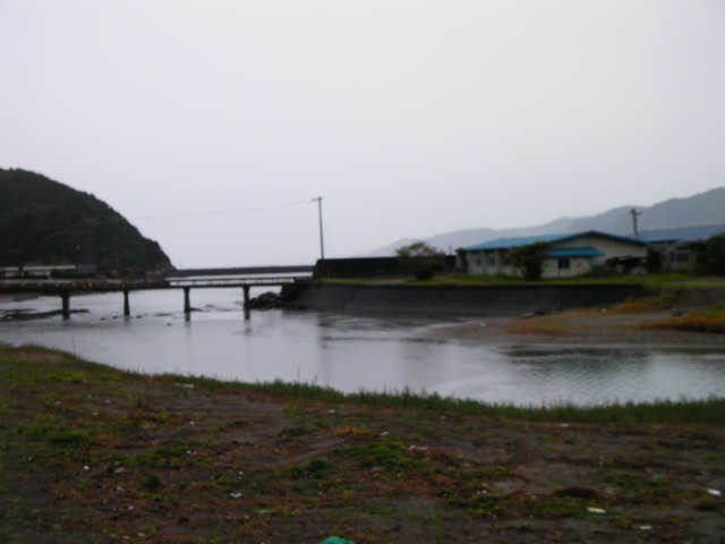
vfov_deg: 29.1
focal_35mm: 50
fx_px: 1047
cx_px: 362
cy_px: 272
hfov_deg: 38.2
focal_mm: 8.4
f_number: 3.5
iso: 50
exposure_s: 1/198
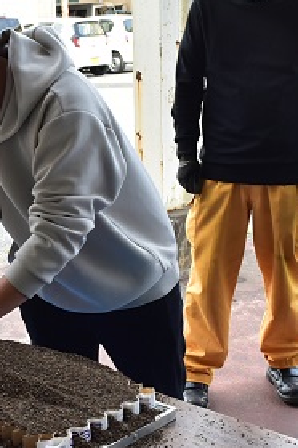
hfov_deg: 18.7
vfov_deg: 28.8
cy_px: 217
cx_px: -30
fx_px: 869
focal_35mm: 70
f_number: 7.1
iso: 400
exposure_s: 1/160
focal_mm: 20
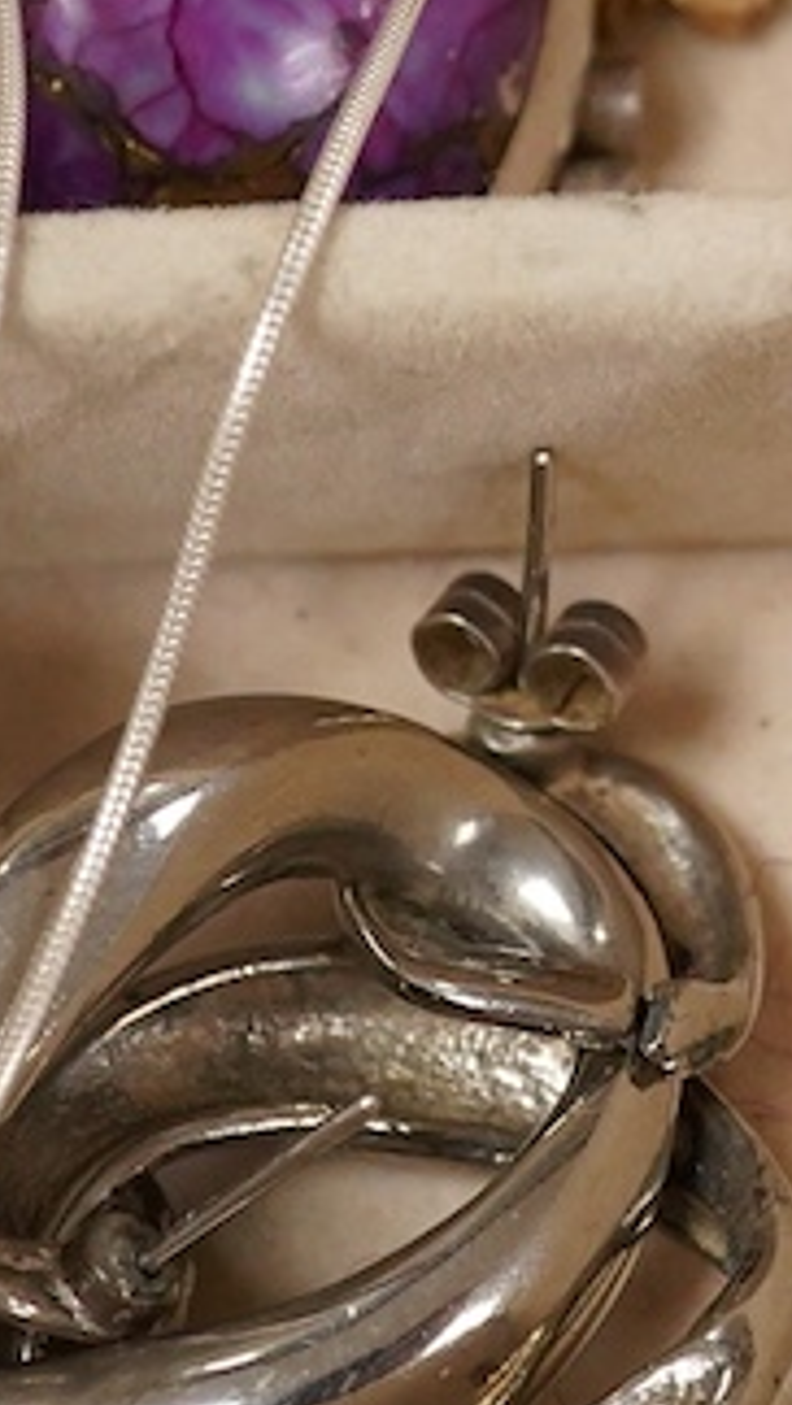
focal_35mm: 164
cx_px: 877
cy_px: 231
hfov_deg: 7.4
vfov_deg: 13.0
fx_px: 6115
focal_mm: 30
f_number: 8
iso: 2500
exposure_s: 1/320
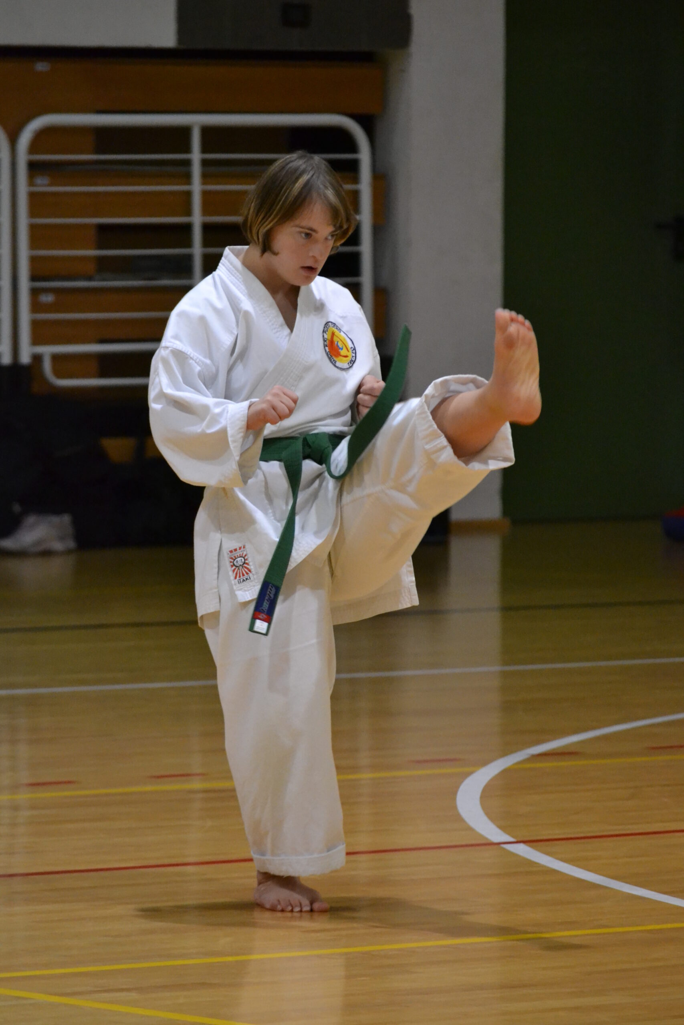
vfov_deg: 7.6
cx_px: 342
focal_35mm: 270
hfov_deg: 5.1
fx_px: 7693
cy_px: 512
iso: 3200
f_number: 5.6
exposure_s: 1/125
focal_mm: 180
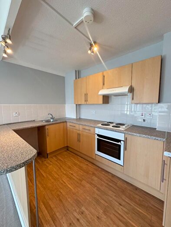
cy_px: 114
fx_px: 92
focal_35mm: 14
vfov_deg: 102.1
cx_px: 86
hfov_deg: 85.7
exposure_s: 1/100
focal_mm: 2.22
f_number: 2.2
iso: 200
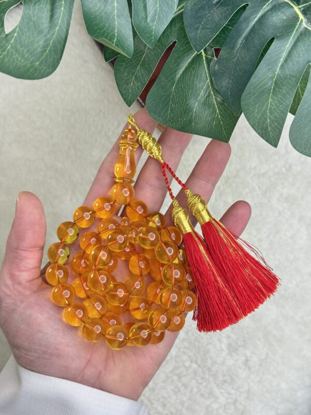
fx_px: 575
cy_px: 208
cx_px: 156
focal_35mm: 48
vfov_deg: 39.7
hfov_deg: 30.3
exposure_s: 1/126
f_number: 1.78
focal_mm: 6.76
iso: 64
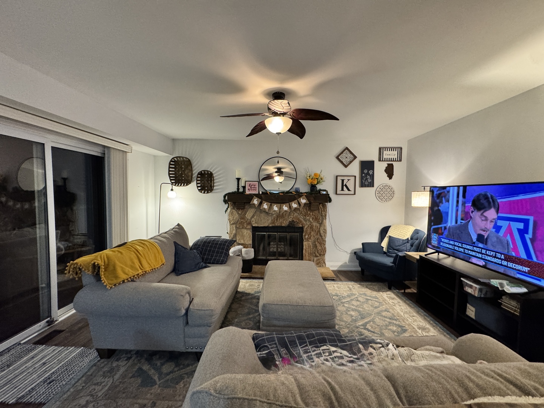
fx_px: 220
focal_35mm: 14
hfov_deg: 102.1
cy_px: 204
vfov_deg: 85.7
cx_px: 272
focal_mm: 2.22
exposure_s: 1/60
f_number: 2.2
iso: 500
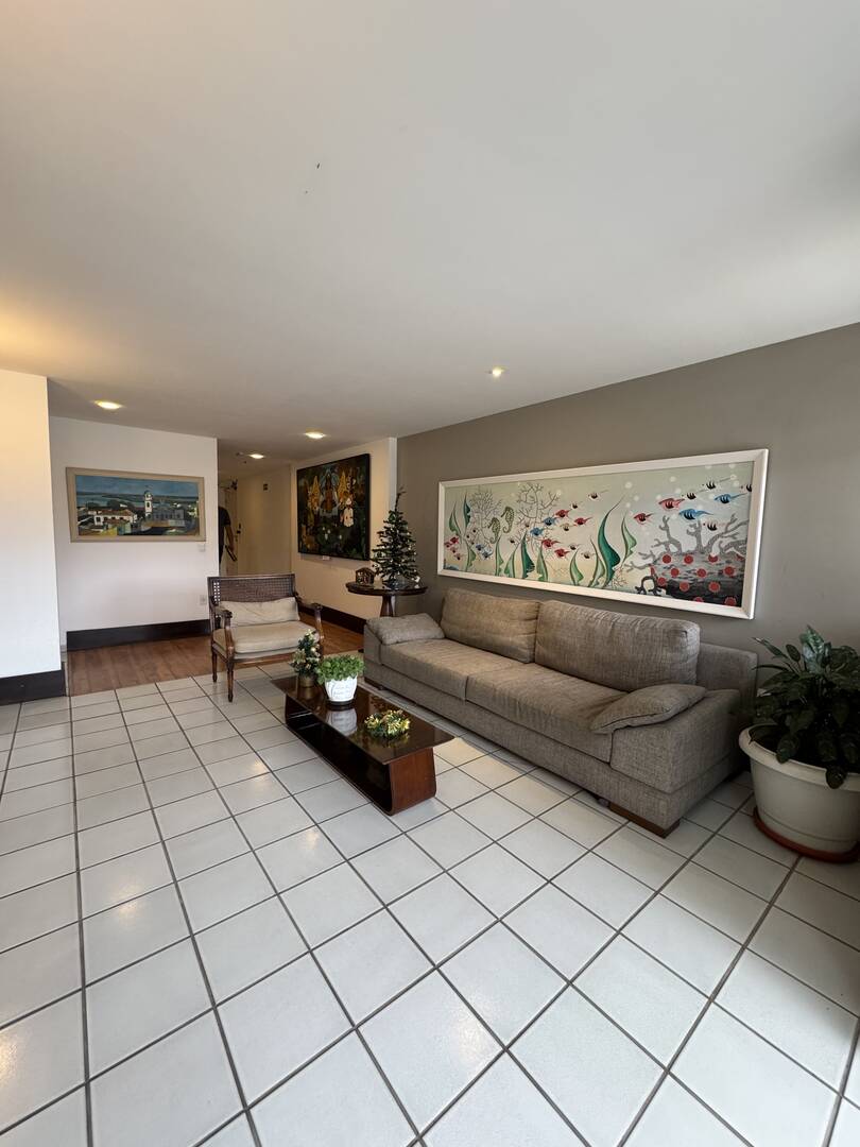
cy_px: 574
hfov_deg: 85.7
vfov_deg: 102.1
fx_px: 464
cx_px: 430
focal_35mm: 14
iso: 250
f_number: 2.2
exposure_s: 1/60
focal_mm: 2.22
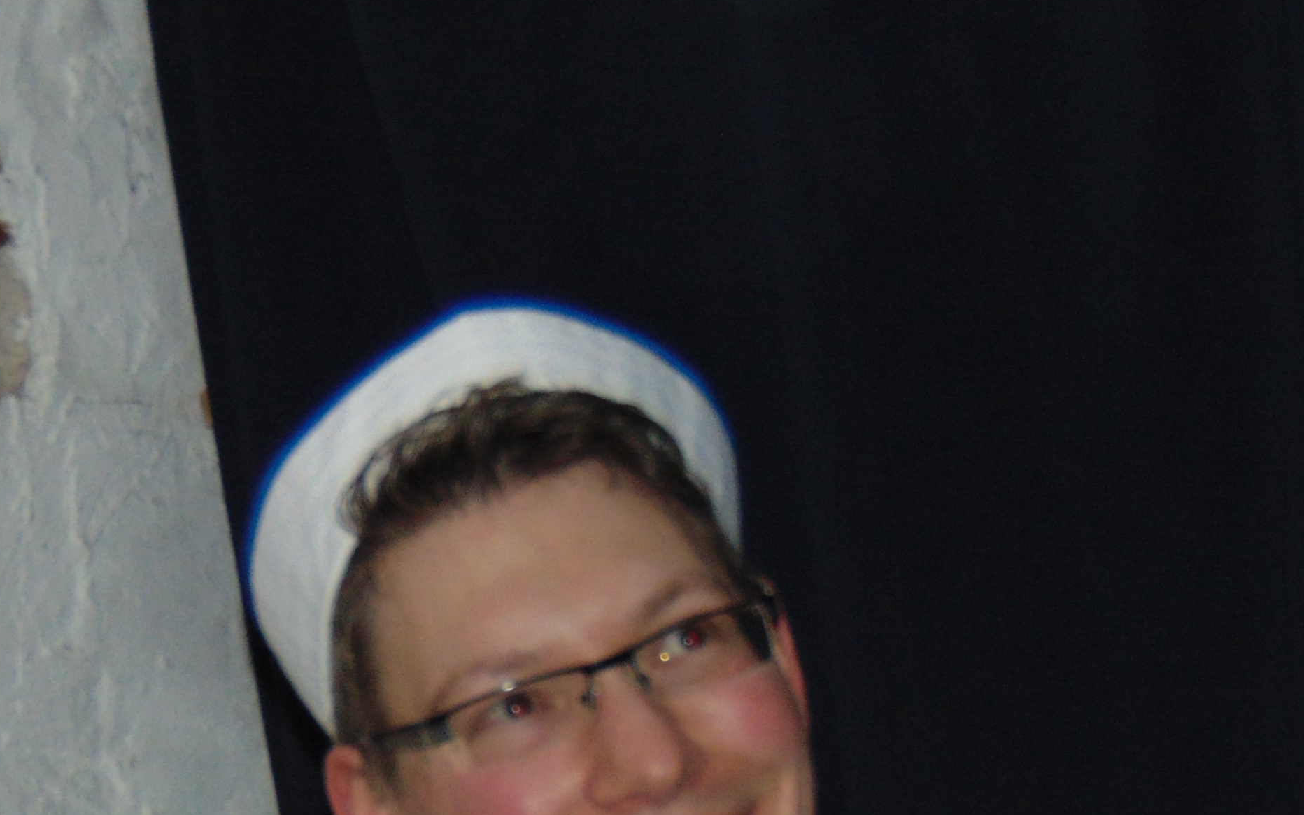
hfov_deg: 9.4
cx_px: 415
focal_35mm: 224
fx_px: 7961
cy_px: 919
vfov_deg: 5.8
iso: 200
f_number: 3.9
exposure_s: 1/8
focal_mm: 19.4
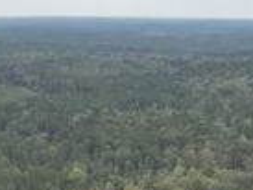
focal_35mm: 70
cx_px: 288
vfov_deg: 19.8
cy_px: 229
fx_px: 512
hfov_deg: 25.4
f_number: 2.8
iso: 100
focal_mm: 4.4
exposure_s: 1/725
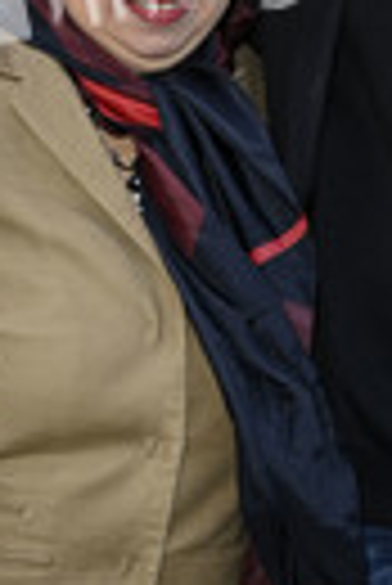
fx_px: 2004
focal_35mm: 123
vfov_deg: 16.6
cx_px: 252
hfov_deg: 11.2
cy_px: 176
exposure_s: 1/200
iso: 320
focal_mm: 40
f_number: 6.3
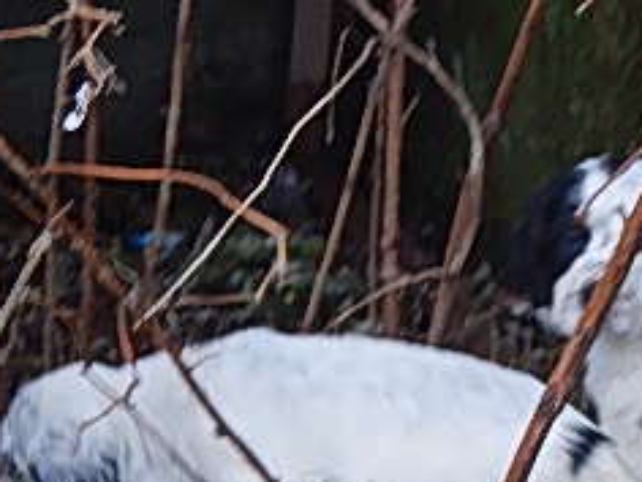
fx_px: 4674
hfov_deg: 7.8
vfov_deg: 5.9
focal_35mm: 252
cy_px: 632
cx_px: 574
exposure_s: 1/30
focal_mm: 16.6
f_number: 4.4
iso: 220
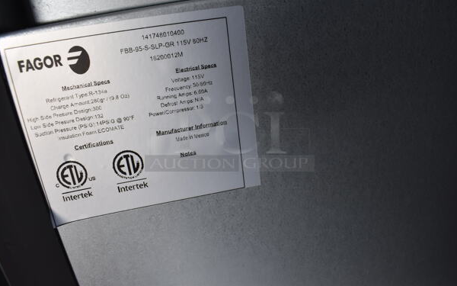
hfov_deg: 66.5
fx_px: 349
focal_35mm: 28
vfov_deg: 44.5
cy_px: 131
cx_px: 230
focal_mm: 18
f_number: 8
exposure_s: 1/60
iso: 400
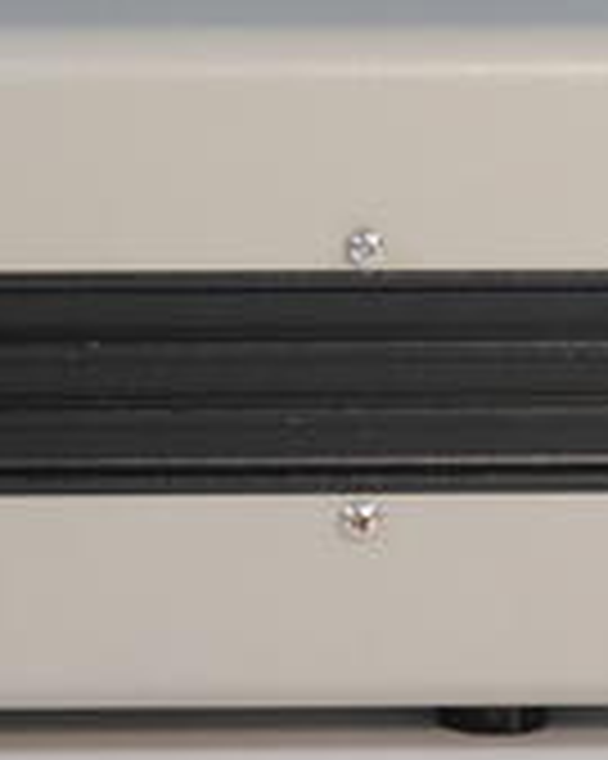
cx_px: 27
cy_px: 369
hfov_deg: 5.1
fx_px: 6777
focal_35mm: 301
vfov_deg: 6.4
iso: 800
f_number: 22
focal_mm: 65
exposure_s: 1/1.3
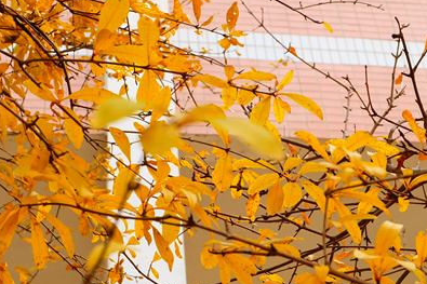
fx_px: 865
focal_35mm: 73
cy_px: 67
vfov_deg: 18.5
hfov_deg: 27.7
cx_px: 187
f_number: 5.6
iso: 200
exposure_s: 1/140
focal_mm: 24.3
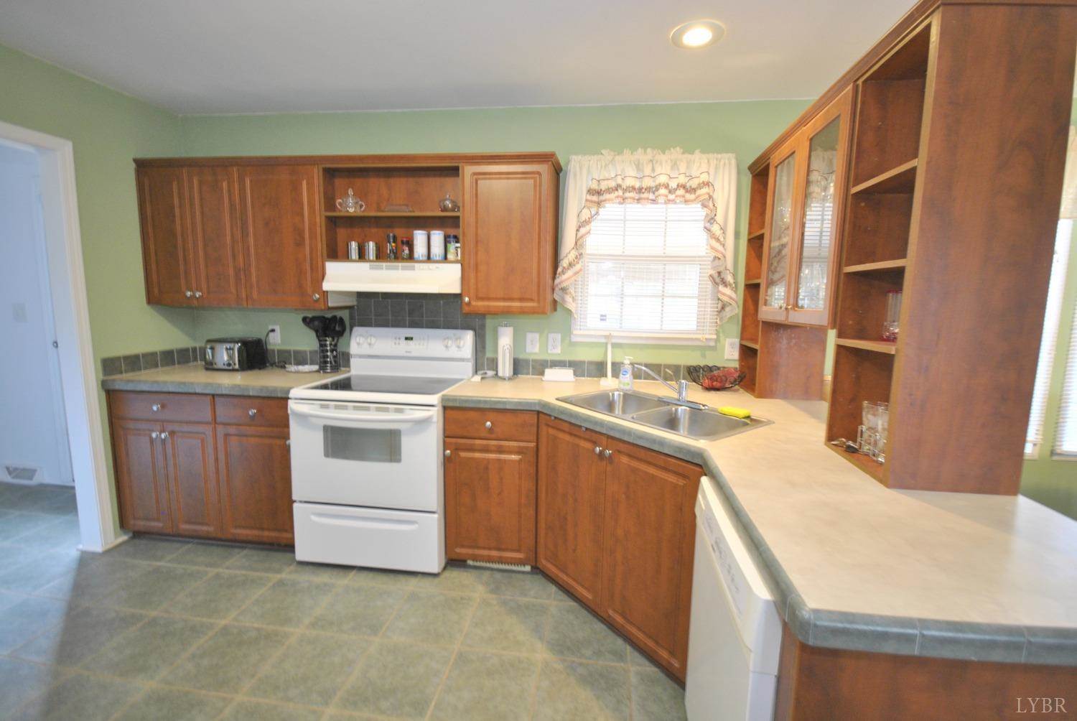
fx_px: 449
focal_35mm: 15
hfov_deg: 100.3
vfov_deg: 77.5
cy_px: 360
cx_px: 538
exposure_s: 1/13
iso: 400
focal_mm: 10
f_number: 4
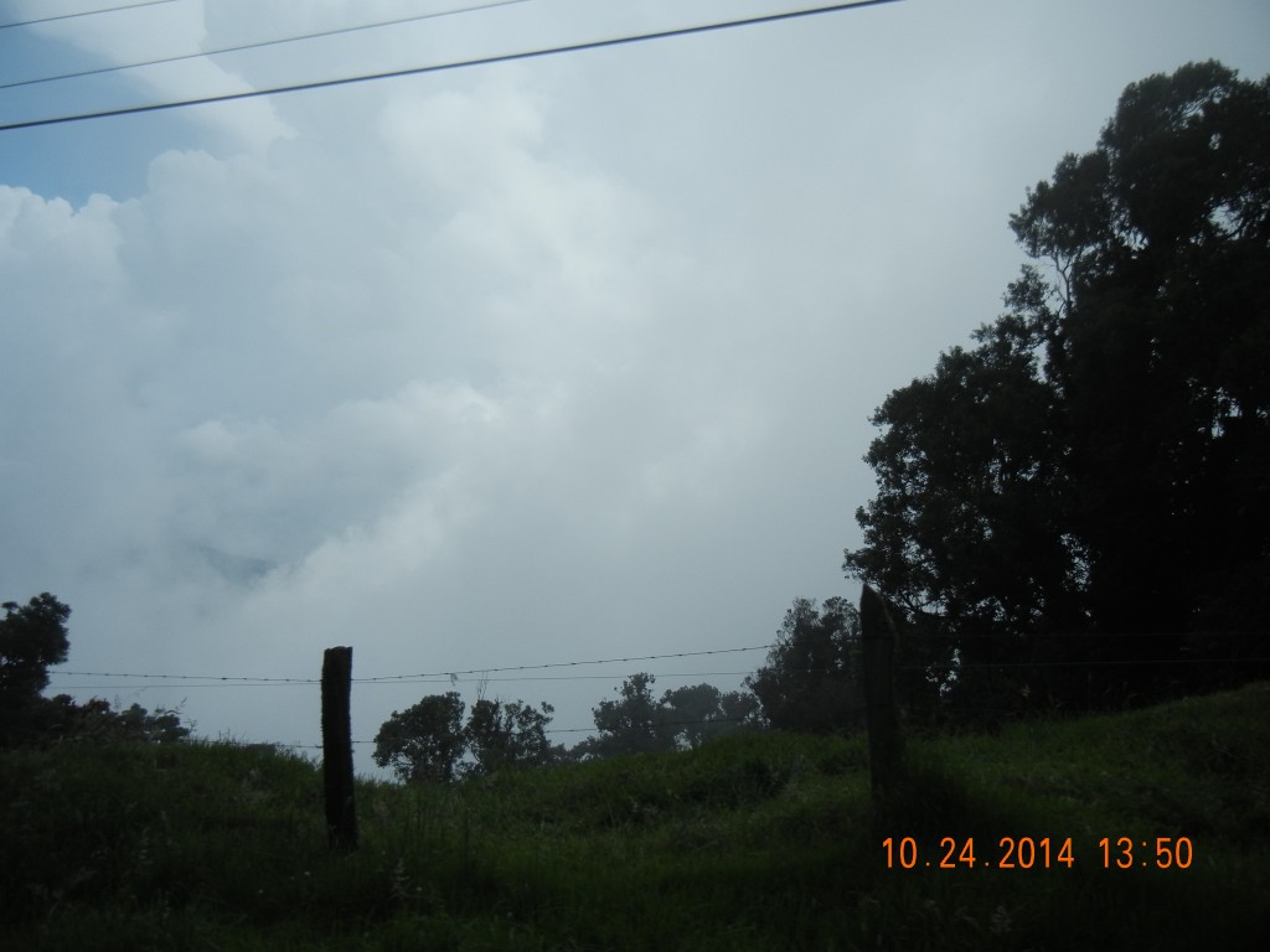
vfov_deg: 46.8
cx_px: 635
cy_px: 476
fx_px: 1101
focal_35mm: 30
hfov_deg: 60.0
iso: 160
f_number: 7
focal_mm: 5.4
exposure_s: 1/610
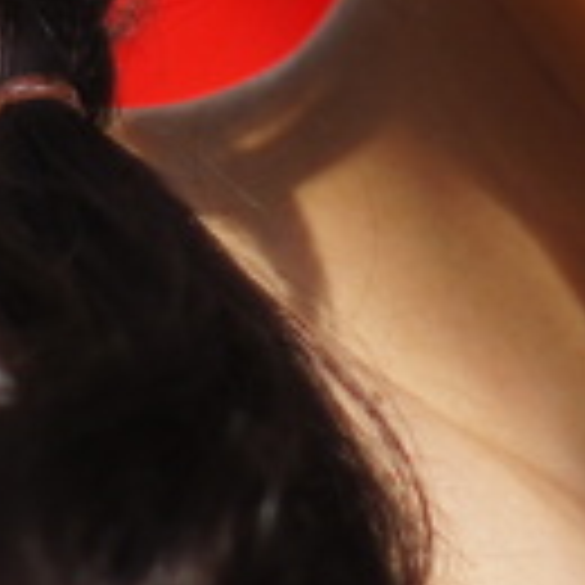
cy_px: -117
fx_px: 10095
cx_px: 558
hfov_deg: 3.3
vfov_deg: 3.3
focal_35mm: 528
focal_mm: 50
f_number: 2
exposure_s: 1/3200
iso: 100
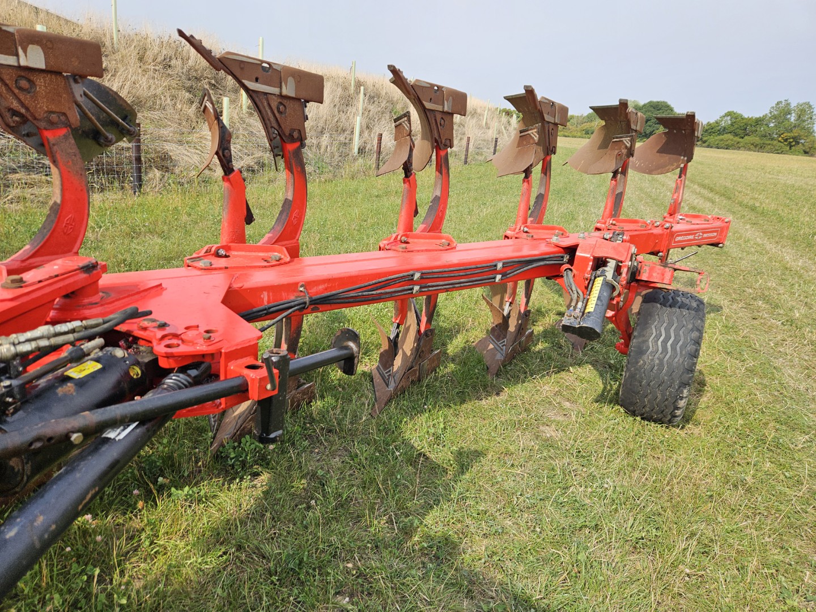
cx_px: 408
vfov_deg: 58.9
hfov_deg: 73.9
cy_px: 306
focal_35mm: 23
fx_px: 542
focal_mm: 5.4
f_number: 1.8
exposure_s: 1/1047
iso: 25
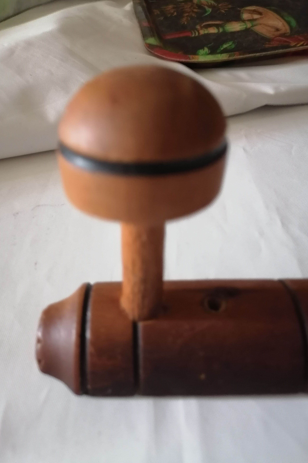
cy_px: 229
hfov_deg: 44.9
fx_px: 372
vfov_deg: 63.7
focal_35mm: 29
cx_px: 140
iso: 1000
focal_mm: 5.3
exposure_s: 1/25
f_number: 1.8
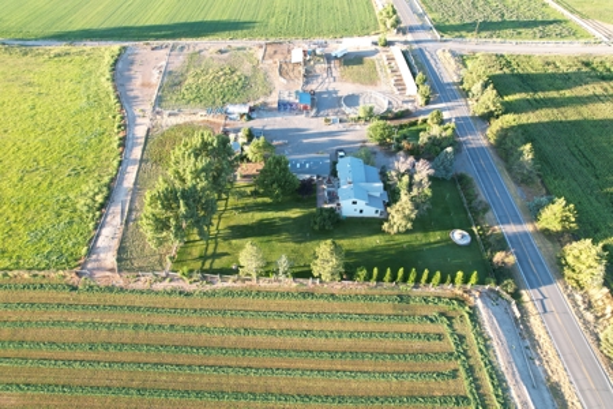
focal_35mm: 22
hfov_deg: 78.6
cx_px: 306
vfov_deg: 57.2
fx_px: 375
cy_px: 204
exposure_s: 1/120
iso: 100
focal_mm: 8.38
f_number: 2.8
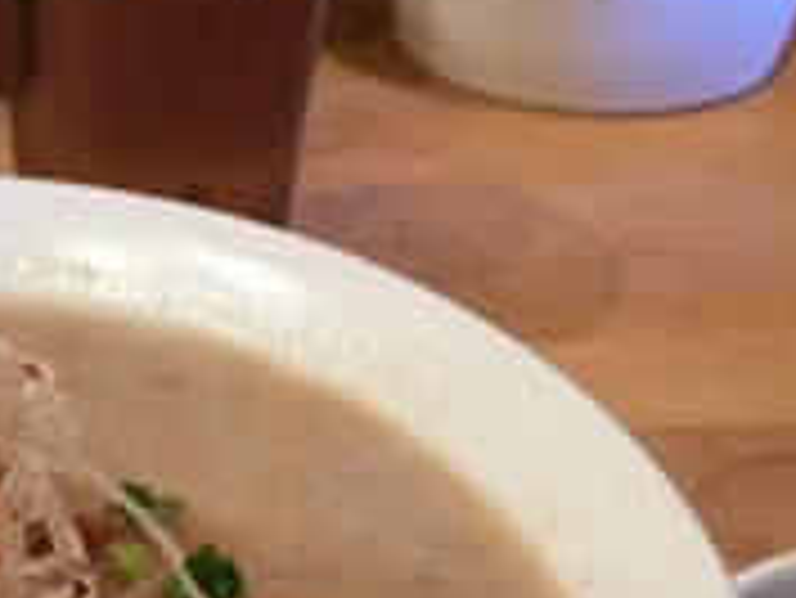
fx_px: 1887
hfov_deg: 23.1
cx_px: 63
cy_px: 704
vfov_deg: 17.2
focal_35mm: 82
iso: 160
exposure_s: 1/30
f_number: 2.2
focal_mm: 4.15
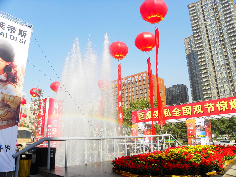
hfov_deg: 67.3
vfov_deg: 53.1
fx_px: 177
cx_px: 118
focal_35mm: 26
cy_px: 88
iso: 64
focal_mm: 4.6
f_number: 5.6
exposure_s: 1/266
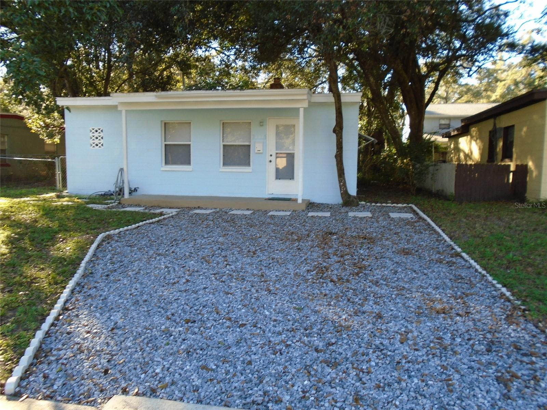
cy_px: 205
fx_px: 411
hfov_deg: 67.3
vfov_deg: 53.1
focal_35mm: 26
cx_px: 274
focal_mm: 4.6
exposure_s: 1/80
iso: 100
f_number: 3.2
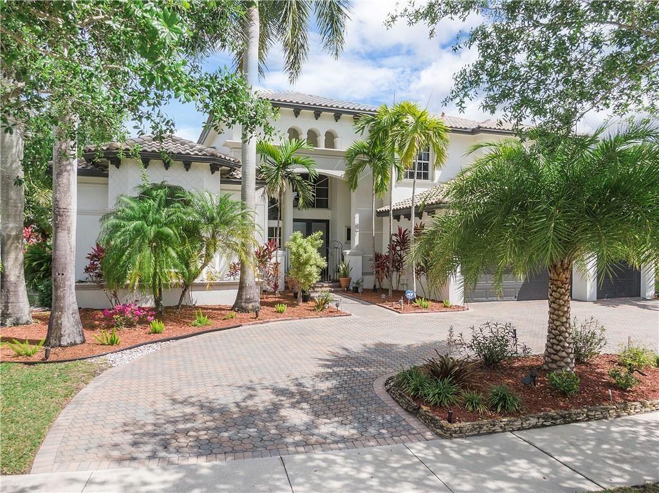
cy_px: 246
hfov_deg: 71.6
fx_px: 457
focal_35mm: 24
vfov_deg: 56.8
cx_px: 330
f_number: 2.8
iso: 100
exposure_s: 1/1250
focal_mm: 4.39
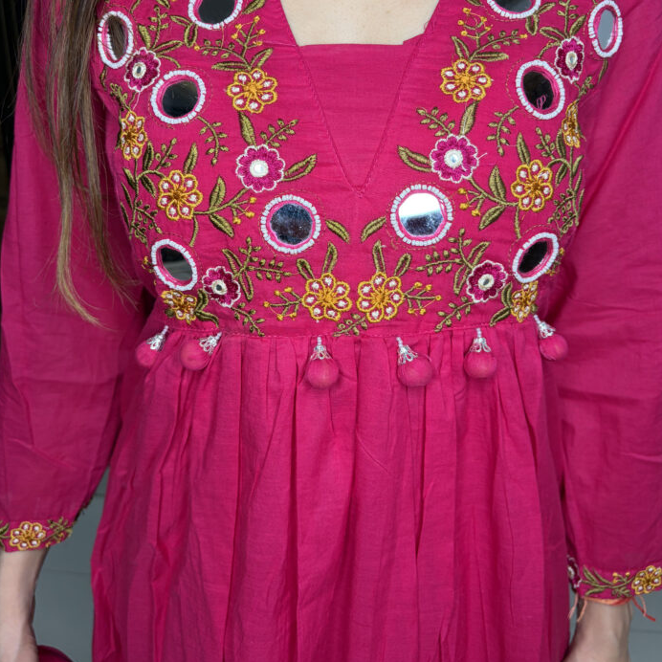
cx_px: 332
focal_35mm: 31
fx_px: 671
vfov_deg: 52.2
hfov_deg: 52.5
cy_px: 270
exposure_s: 1/50
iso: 64
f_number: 1.6
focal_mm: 5.96
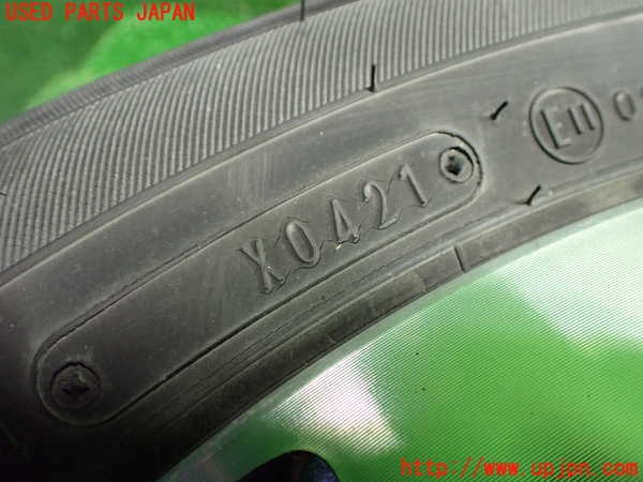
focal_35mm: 30
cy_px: 241
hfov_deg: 60.0
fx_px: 557
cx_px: 322
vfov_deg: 46.8
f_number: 2.3
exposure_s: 1/50
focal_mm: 5.4
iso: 800
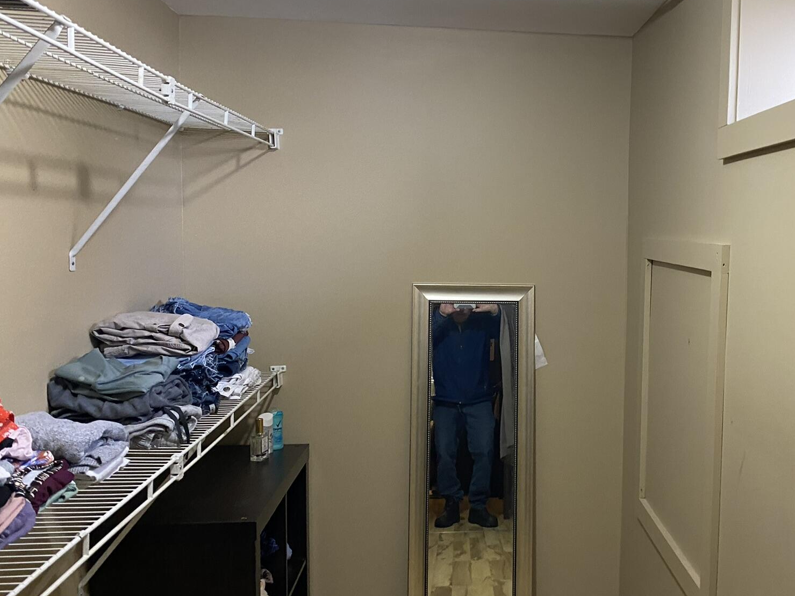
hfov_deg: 50.3
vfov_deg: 39.7
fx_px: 827
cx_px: 542
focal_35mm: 36
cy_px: 302
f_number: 1.8
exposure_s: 1/60
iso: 250
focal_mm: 4.25
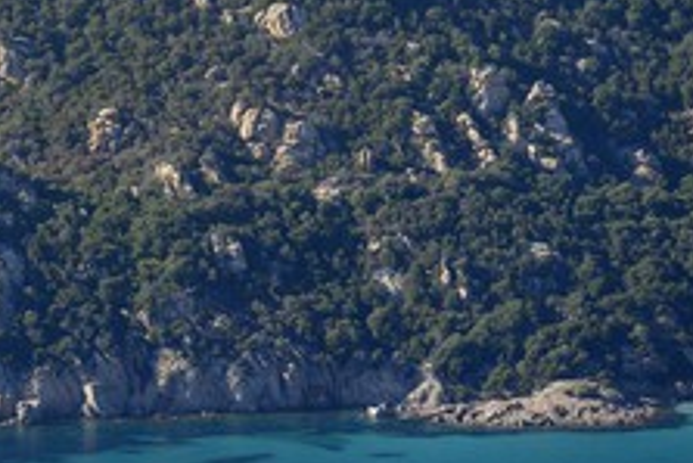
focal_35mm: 377
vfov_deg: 3.6
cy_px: 47
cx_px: 134
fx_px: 7262
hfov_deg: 5.5
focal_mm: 200
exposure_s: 1/800
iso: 400
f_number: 6.3
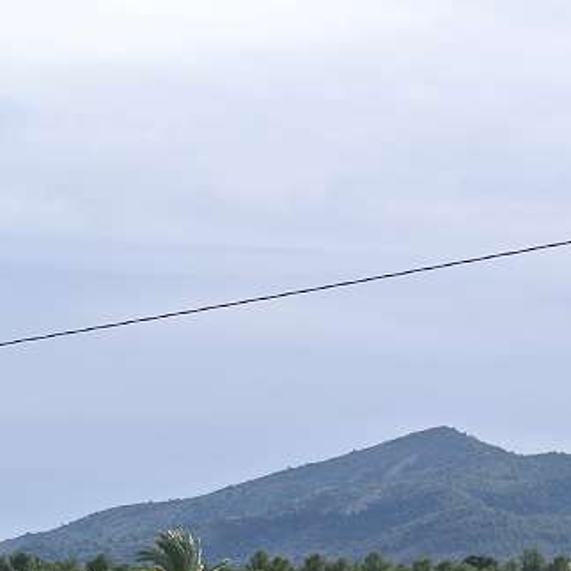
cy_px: 418
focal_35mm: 152
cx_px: 126
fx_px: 2837
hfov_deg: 11.5
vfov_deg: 11.5
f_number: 5.6
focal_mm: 26.7
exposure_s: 1/250
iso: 100
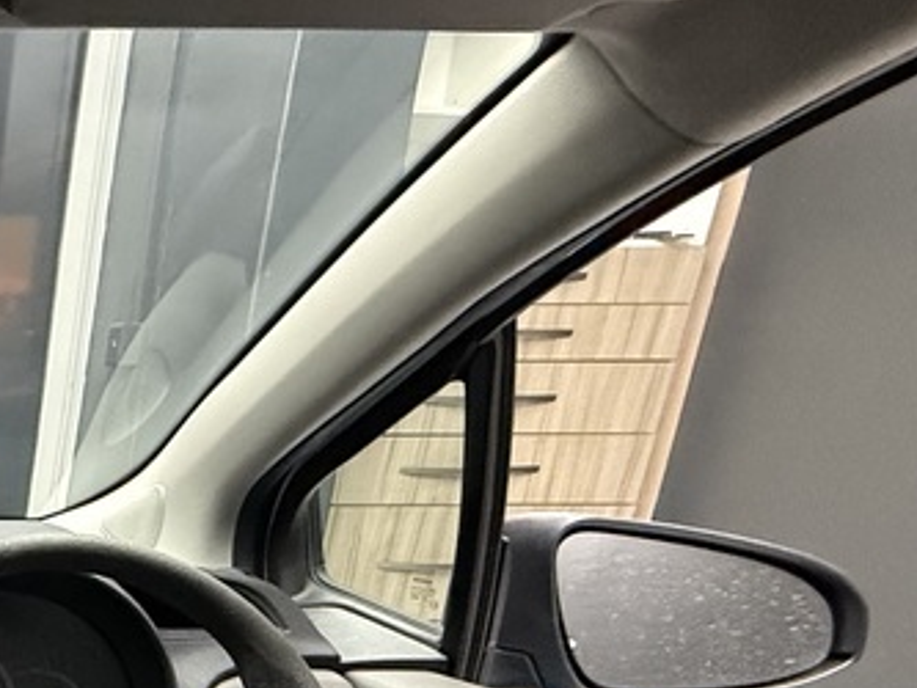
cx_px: -485
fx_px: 1140
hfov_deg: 27.8
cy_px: 727
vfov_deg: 30.6
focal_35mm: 43
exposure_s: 1/60
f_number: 2.2
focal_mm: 2.22
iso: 640
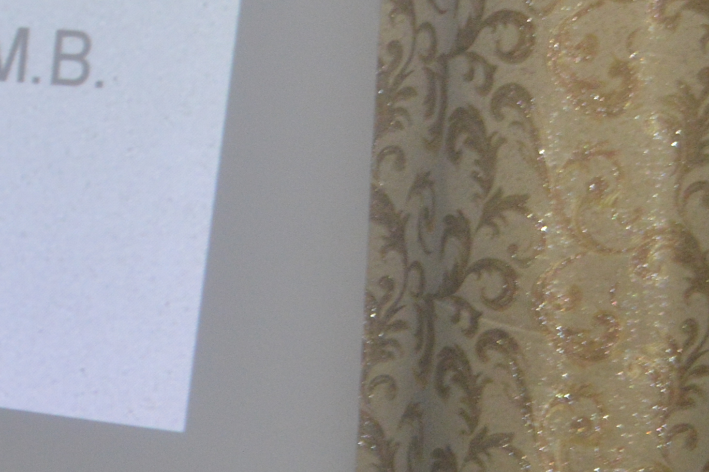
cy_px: -12
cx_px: -696
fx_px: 3877
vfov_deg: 6.9
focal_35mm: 197
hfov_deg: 9.7
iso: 800
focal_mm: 32
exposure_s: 1/60
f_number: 4.8
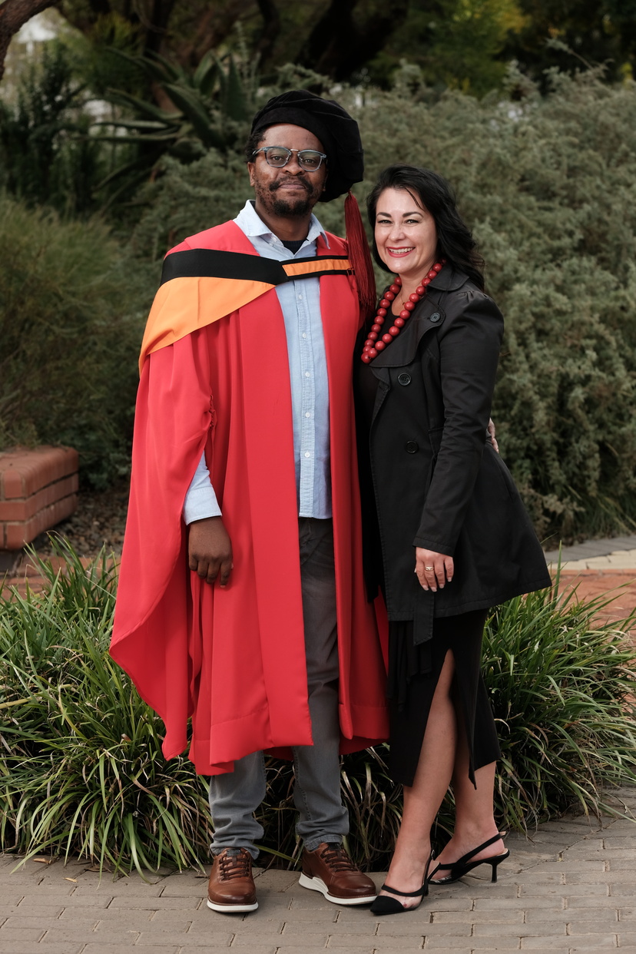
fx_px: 2676
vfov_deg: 20.2
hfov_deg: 13.6
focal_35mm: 101
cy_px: 477
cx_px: 318
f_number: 4.5
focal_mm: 67.1
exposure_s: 1/160
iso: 200
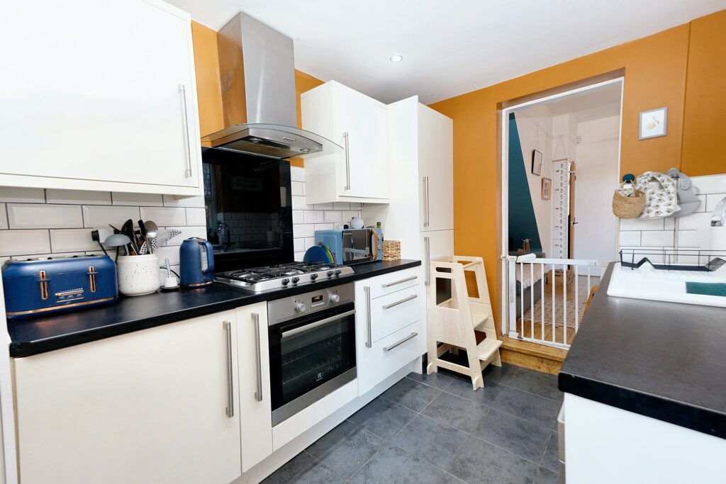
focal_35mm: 15
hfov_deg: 100.4
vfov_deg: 77.3
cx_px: 363
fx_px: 303
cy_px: 242
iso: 800
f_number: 4
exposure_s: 1/40
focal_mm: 10
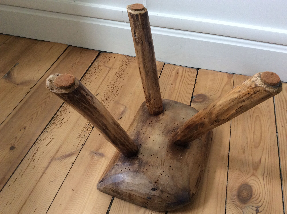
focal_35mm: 32
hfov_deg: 56.9
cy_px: 107
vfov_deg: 44.1
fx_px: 265
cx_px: 144
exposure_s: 1/25
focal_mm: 3.3
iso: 125
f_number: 2.4
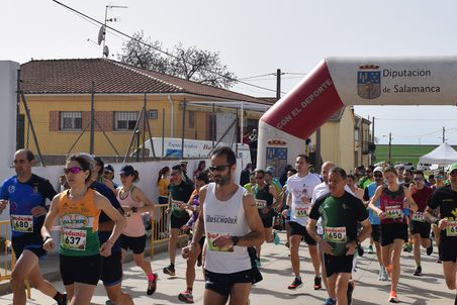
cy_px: 139
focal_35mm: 69
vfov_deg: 19.8
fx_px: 876
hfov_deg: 29.2
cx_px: 209
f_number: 7.1
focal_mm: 26
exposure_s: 1/2000
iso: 400
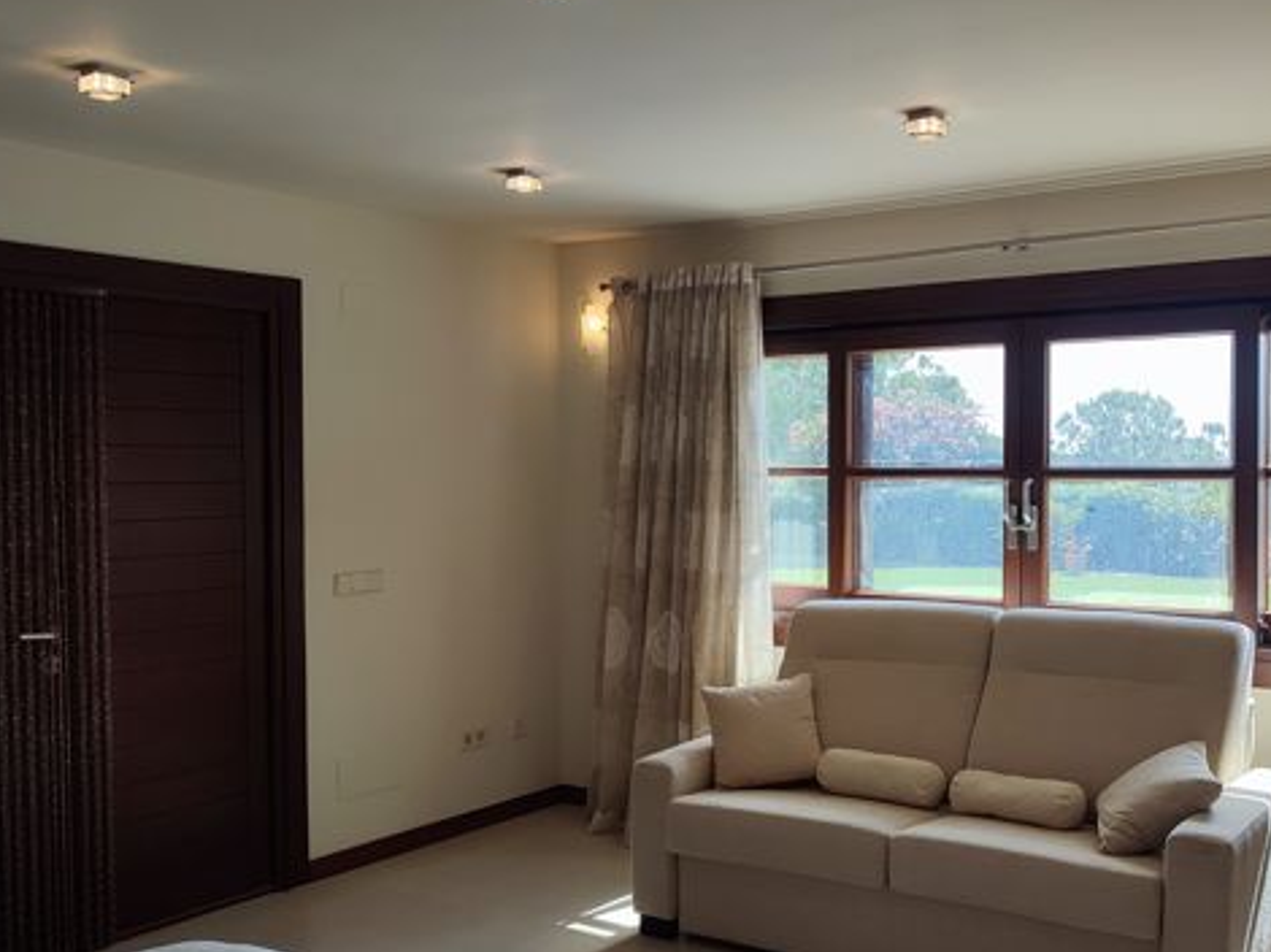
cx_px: 832
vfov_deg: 39.6
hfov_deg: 50.6
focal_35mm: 36
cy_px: 503
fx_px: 1321
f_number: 1.89
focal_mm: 5.89
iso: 50
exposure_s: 1/202
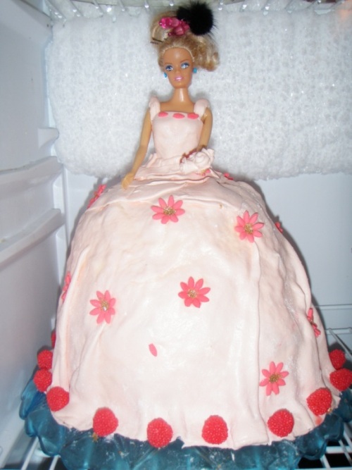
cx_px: 176
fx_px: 515
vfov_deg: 49.0
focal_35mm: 38
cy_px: 235
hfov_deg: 37.7
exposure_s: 1/30
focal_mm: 6.7
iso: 100
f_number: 3.5
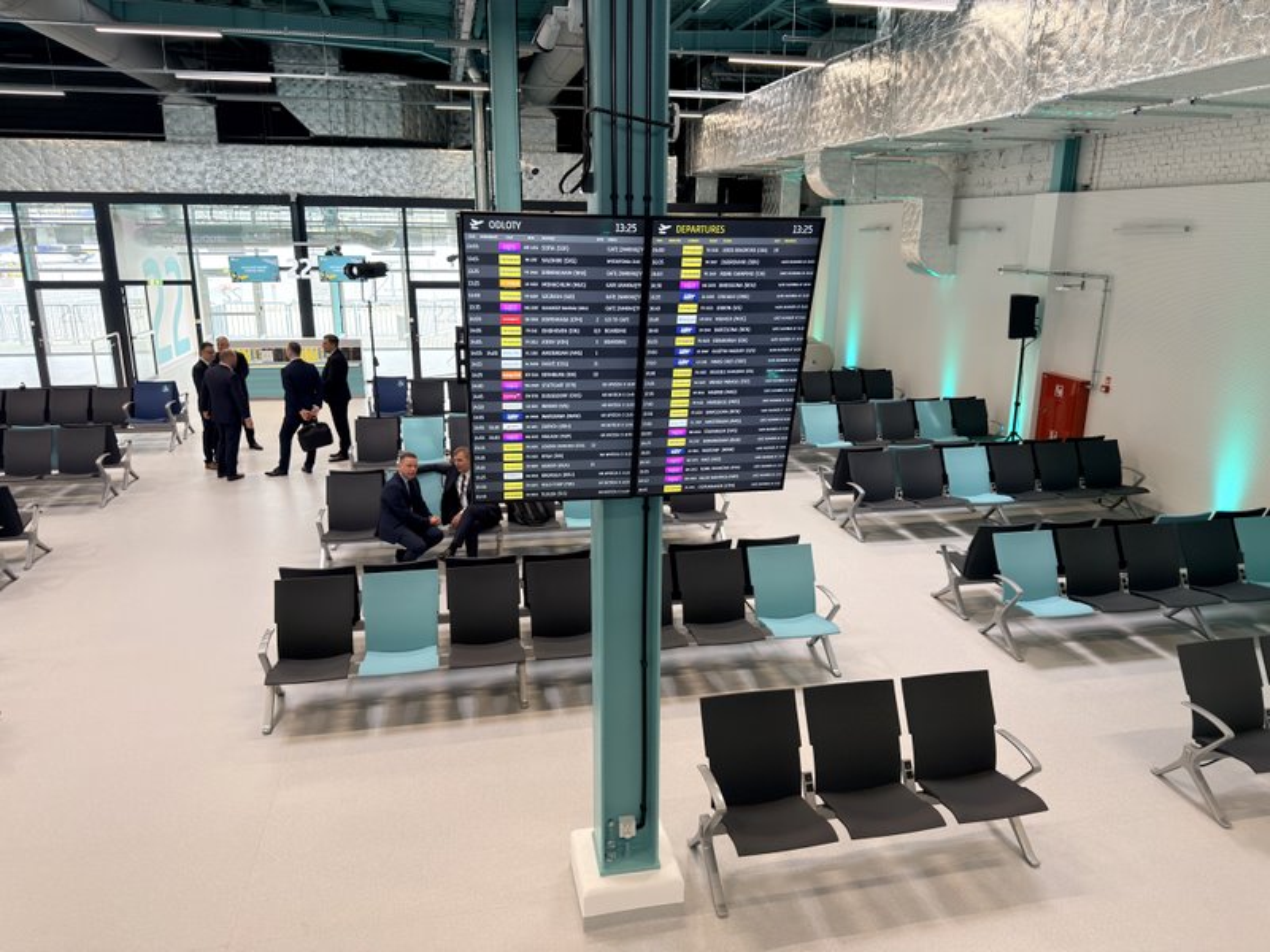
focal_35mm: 24
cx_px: 635
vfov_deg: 56.8
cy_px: 476
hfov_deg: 71.6
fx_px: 881
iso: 200
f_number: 1.78
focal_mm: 6.76
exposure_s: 1/186
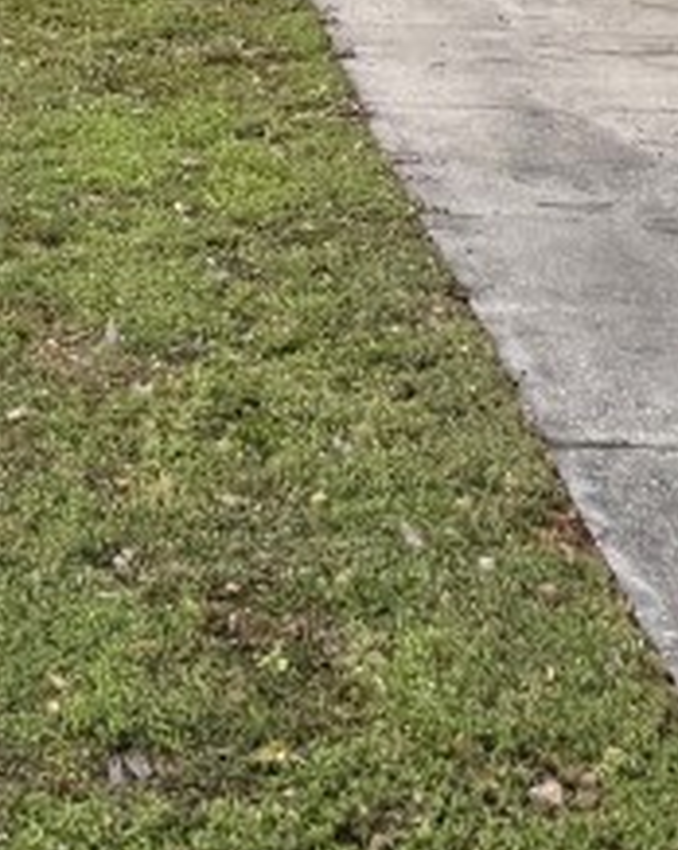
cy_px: -156
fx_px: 2763
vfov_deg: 16.8
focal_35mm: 110
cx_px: -66
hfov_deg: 13.7
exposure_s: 1/182
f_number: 1.78
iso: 64
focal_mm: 6.76
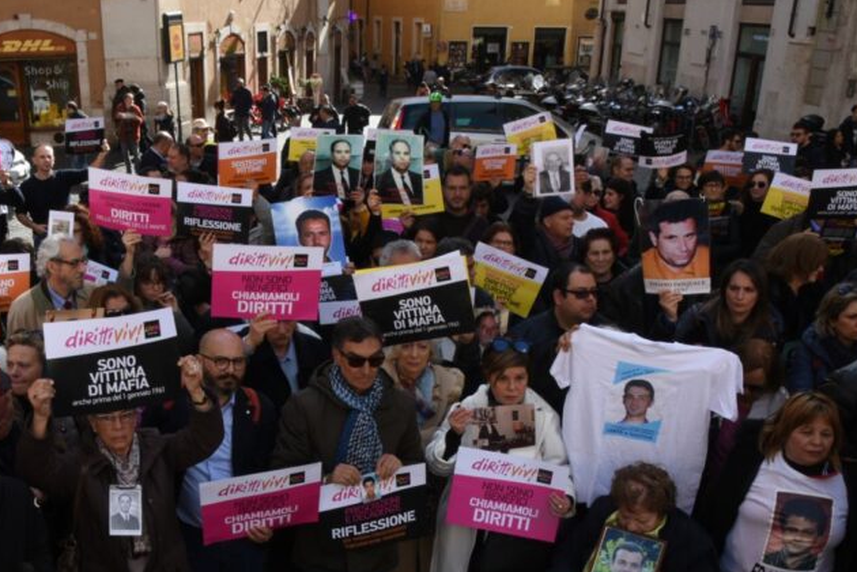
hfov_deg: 48.9
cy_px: 417
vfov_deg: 33.6
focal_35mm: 39
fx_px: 928
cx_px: 306
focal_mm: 24
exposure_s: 1/80
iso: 640
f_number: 22
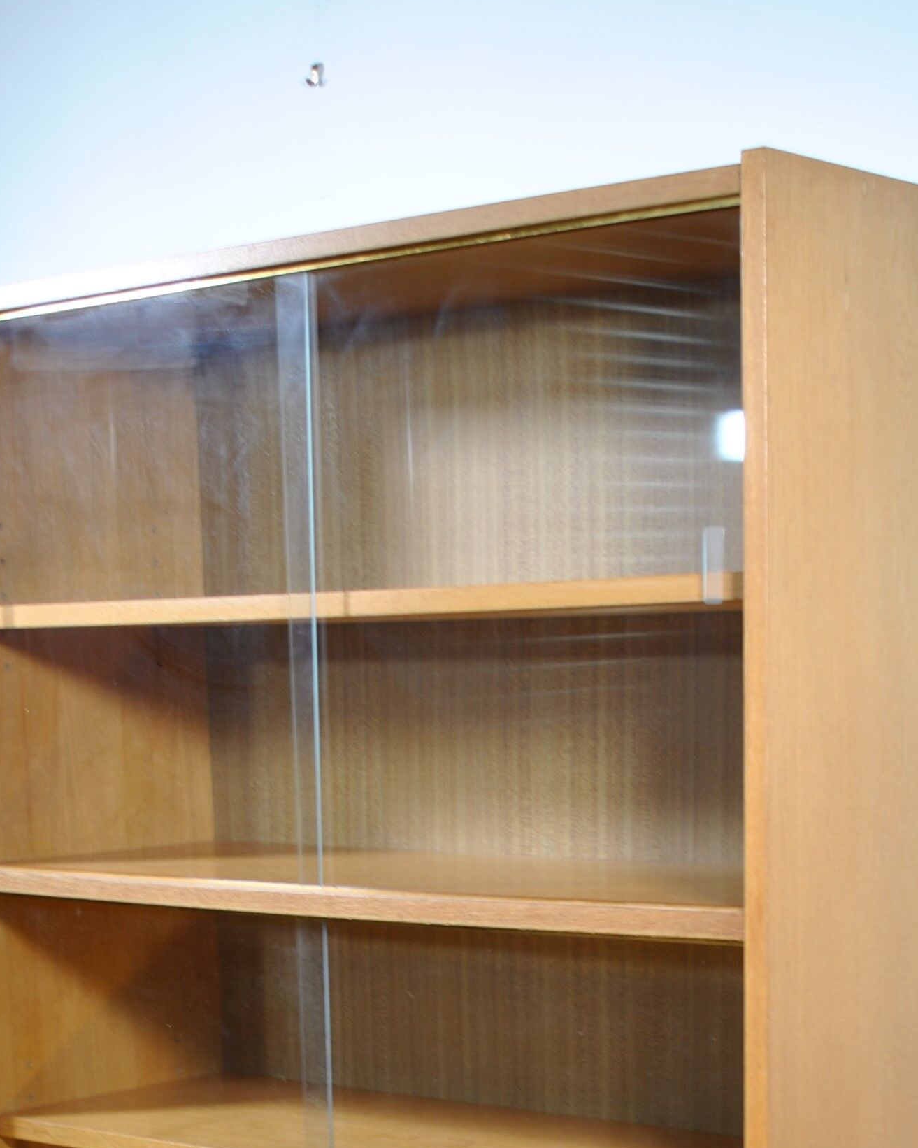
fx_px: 2344
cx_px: 503
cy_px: 1192
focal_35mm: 69
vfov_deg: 25.9
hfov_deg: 22.2
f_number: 4
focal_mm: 22
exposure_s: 1/13
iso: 100
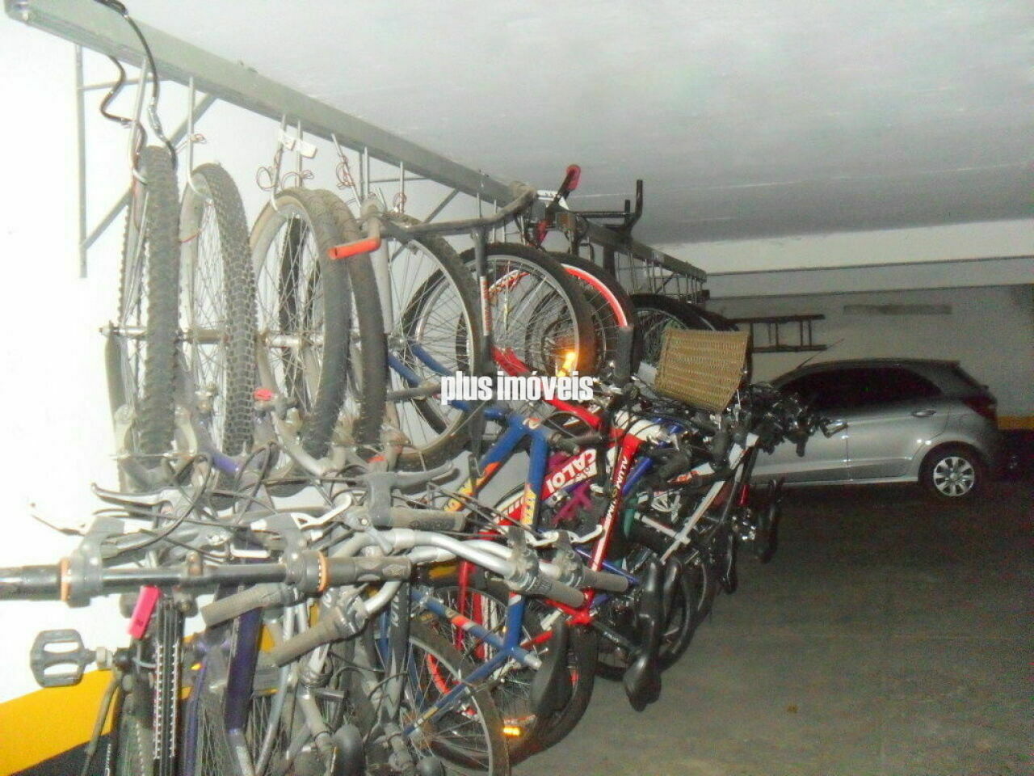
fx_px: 1045
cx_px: 517
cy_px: 388
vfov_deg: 40.7
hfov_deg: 52.6
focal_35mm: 35
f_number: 3
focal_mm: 6.3
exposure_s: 1/45
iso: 480
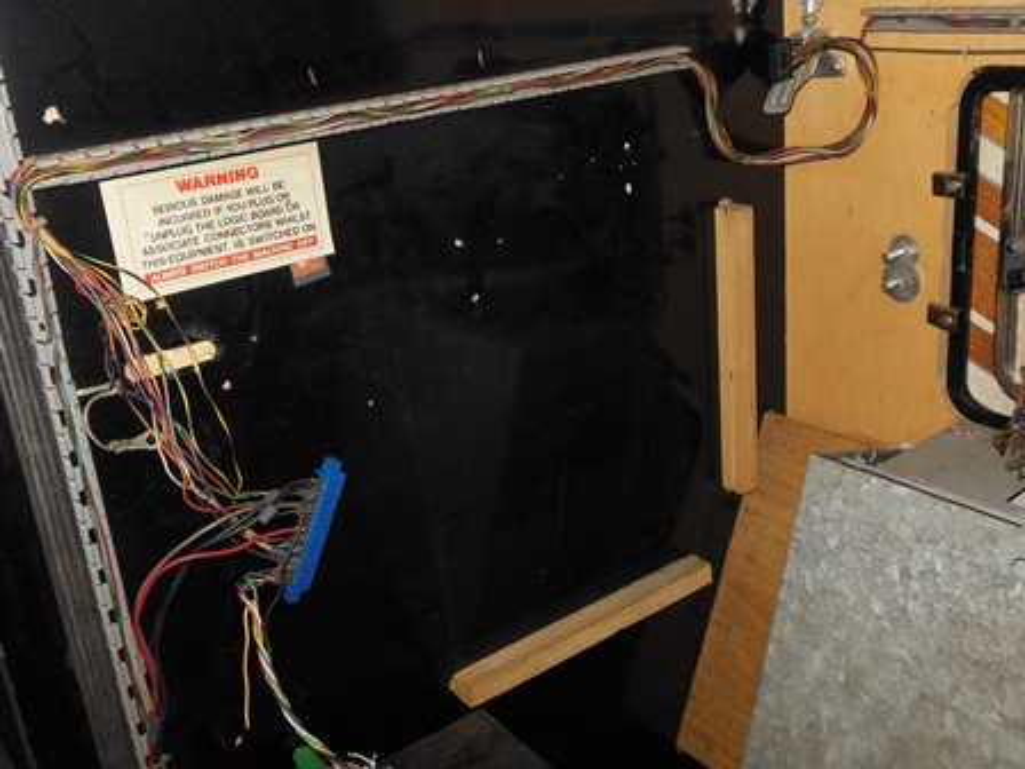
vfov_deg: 42.9
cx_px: 512
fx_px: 977
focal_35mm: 33
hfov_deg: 55.4
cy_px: 384
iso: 200
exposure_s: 1/30
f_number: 3.5
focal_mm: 6
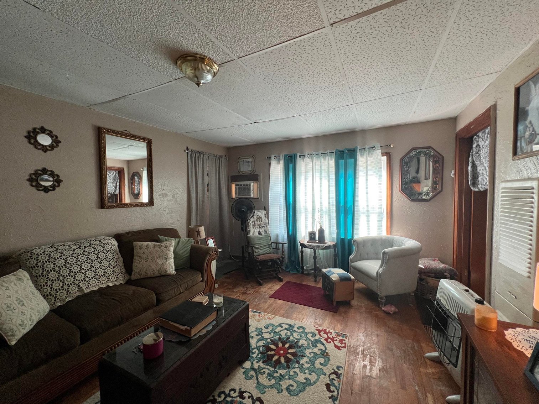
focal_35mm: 13
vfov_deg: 89.9
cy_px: 202
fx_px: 202
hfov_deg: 106.2
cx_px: 270
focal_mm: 1.57
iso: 125
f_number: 1.8
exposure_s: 1/99
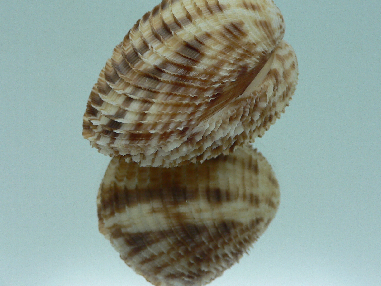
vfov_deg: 32.8
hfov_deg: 42.9
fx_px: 484
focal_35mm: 44
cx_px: 197
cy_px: 112
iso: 80
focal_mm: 4.6
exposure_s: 1/60
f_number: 2.8
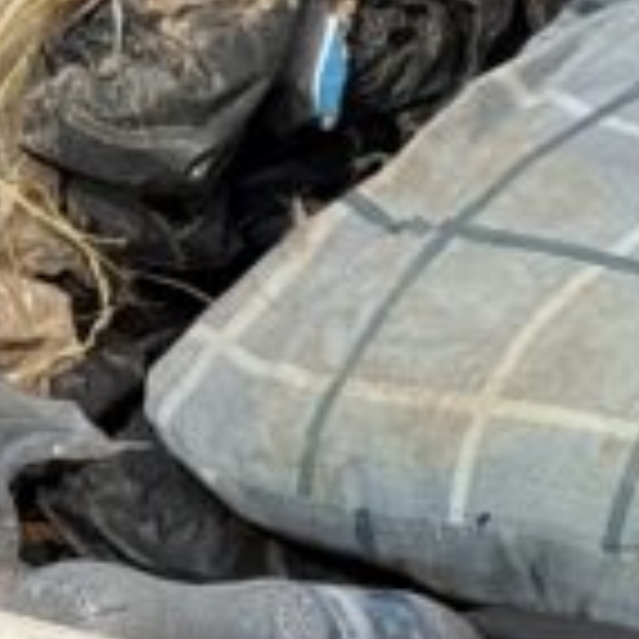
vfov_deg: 5.7
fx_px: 6370
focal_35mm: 305
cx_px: 1318
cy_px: -468
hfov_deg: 5.6
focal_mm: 6.76
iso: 64
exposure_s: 1/7143
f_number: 1.78
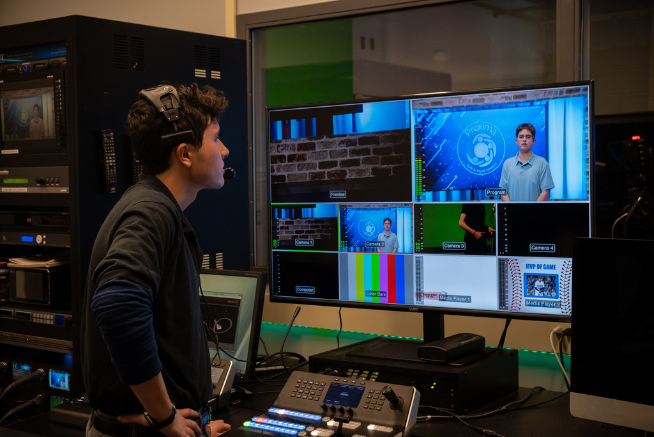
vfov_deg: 25.8
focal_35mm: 52
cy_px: 218
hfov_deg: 37.8
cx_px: 327
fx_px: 954
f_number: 4.5
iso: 640
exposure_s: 1/100
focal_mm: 35
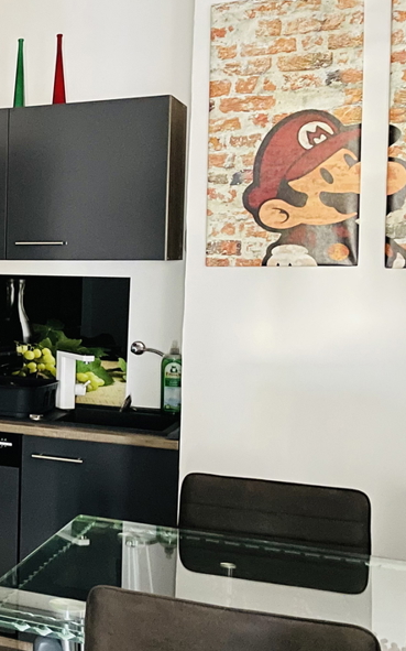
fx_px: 992
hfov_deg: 19.5
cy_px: 321
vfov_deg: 36.3
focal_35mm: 56
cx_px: -238
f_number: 1.6
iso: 640
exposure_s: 1/7
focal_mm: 4.2
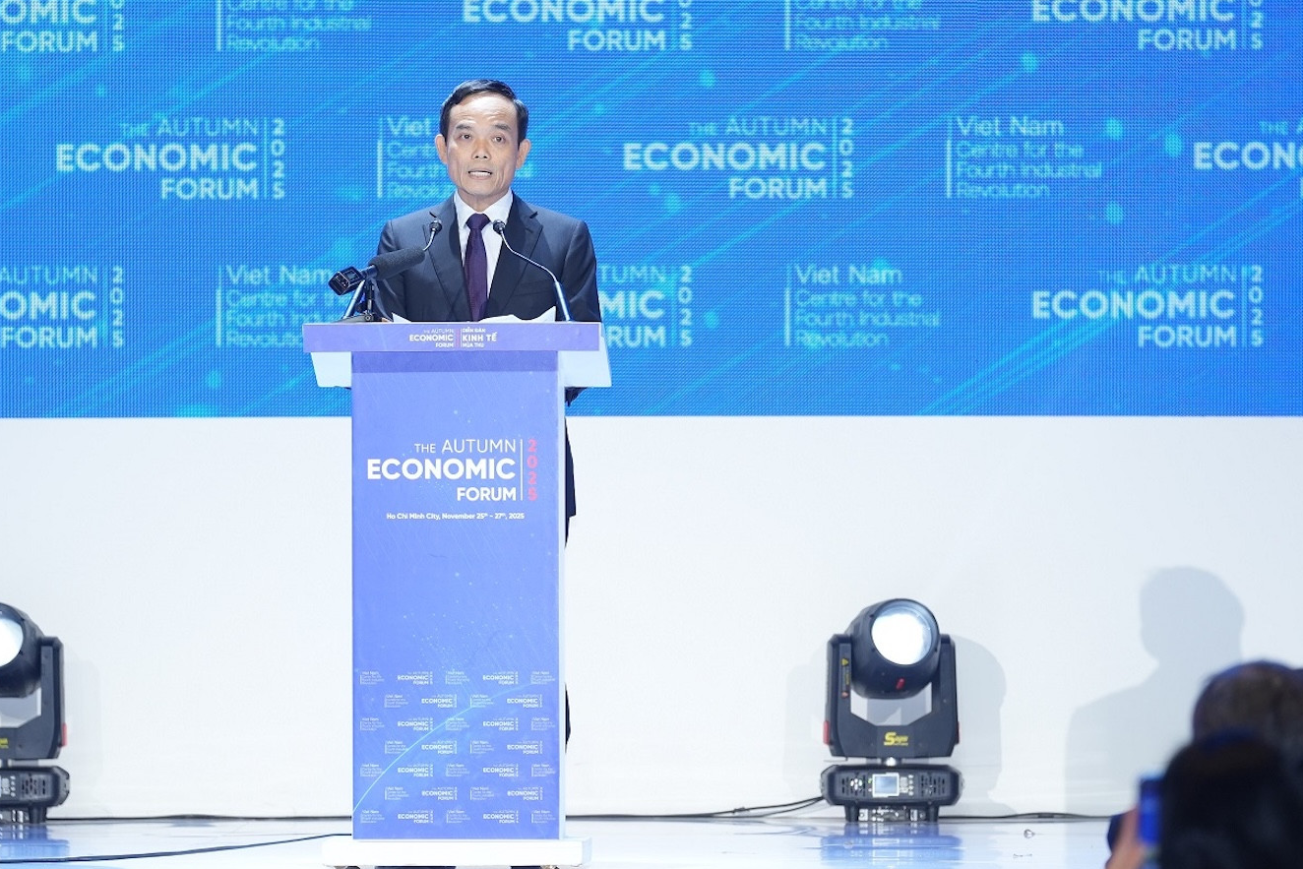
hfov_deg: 7.1
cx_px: 482
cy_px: 328
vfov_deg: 4.7
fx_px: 10497
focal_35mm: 290
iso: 800
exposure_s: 1/200
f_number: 4
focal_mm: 200
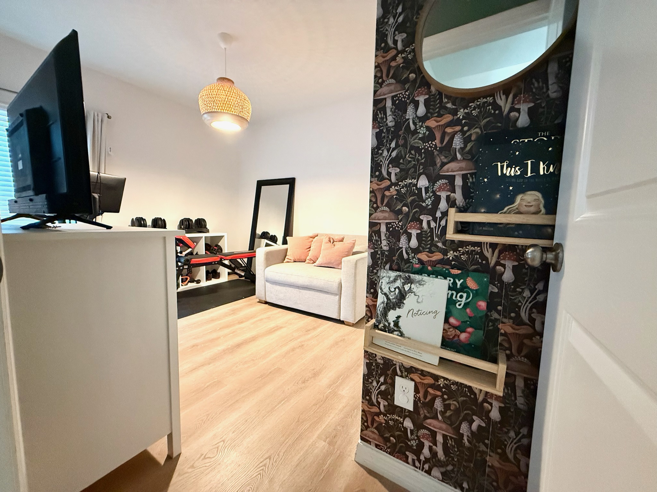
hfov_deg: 102.1
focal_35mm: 14
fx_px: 266
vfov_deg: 85.7
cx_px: 328
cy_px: 246
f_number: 2.2
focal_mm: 2.22
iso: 800
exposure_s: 1/60
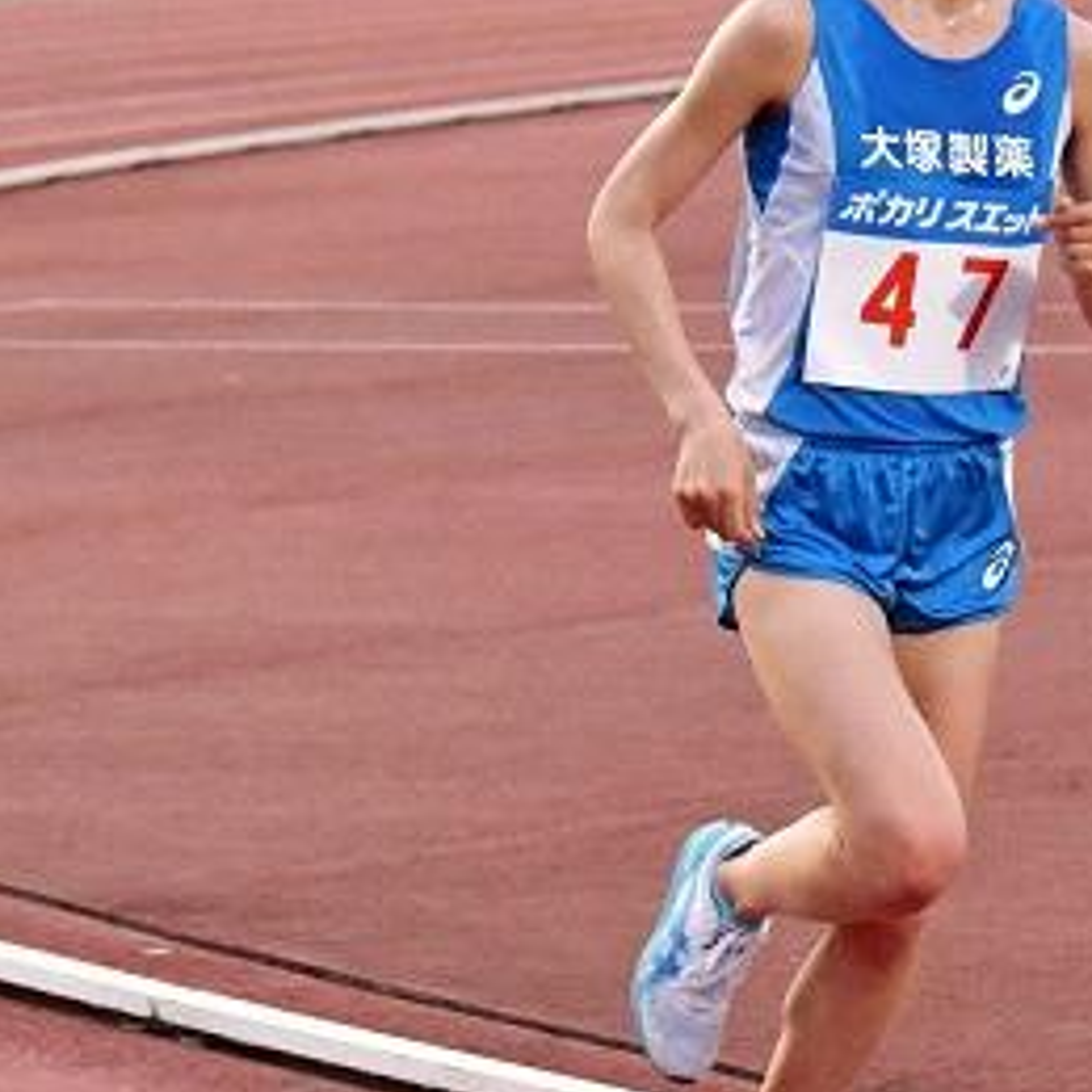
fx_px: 10850
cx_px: 953
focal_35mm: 304
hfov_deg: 5.8
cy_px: 328
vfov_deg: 5.8
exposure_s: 1/640
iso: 4000
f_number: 6.3
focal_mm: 86
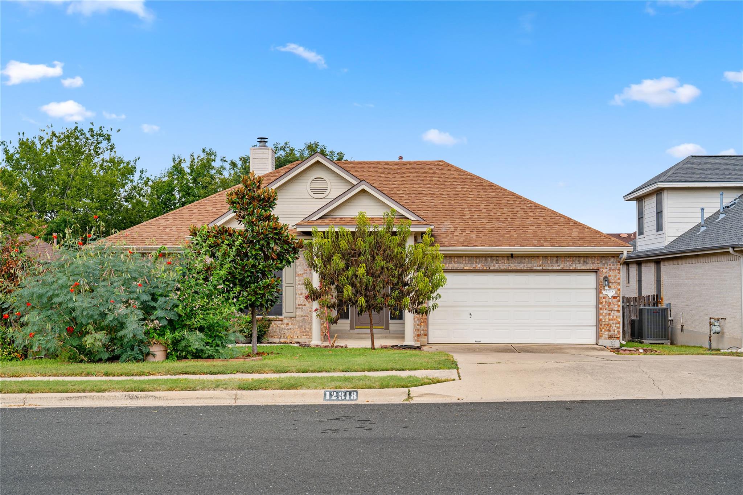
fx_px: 825
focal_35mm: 40
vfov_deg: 33.4
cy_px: 248
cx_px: 372
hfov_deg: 48.5
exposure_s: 1/60
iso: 100
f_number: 8
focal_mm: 40
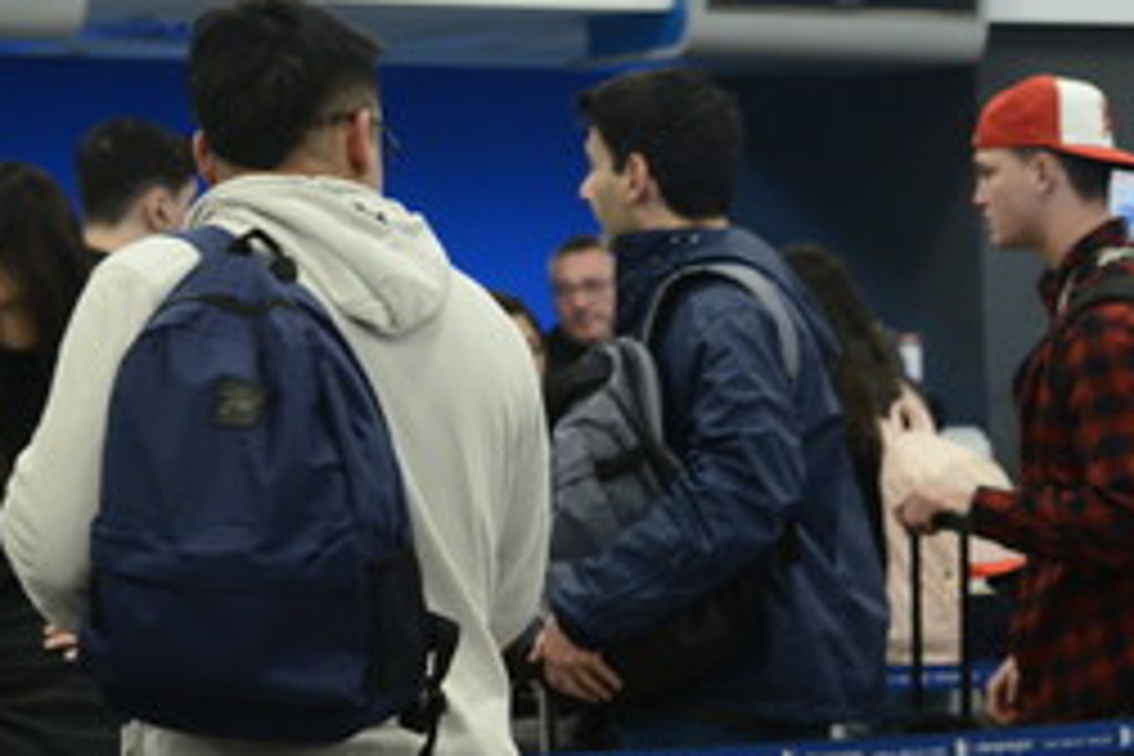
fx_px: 5229
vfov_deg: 8.2
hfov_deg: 12.2
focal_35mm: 166
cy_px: 884
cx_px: 1206
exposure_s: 1/80
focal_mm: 58
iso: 2000
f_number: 4.5
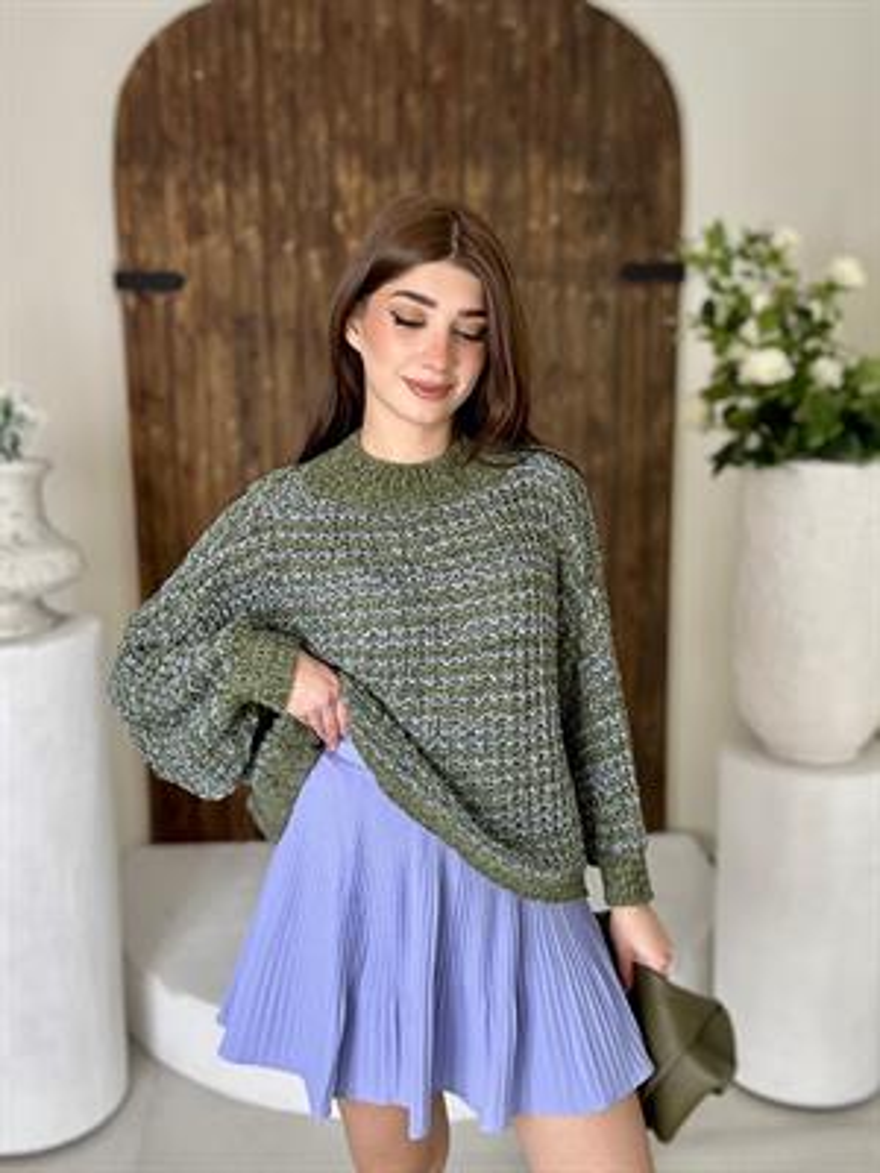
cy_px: 586
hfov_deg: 46.8
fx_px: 1017
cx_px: 440
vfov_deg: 60.0
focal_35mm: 30
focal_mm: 2.69
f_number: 1.9
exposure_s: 1/121
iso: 32
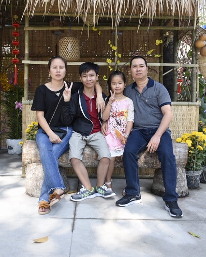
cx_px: 102
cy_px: 120
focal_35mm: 40
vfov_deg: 46.2
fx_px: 301
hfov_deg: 37.7
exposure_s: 1/125
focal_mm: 23
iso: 200
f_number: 5.6
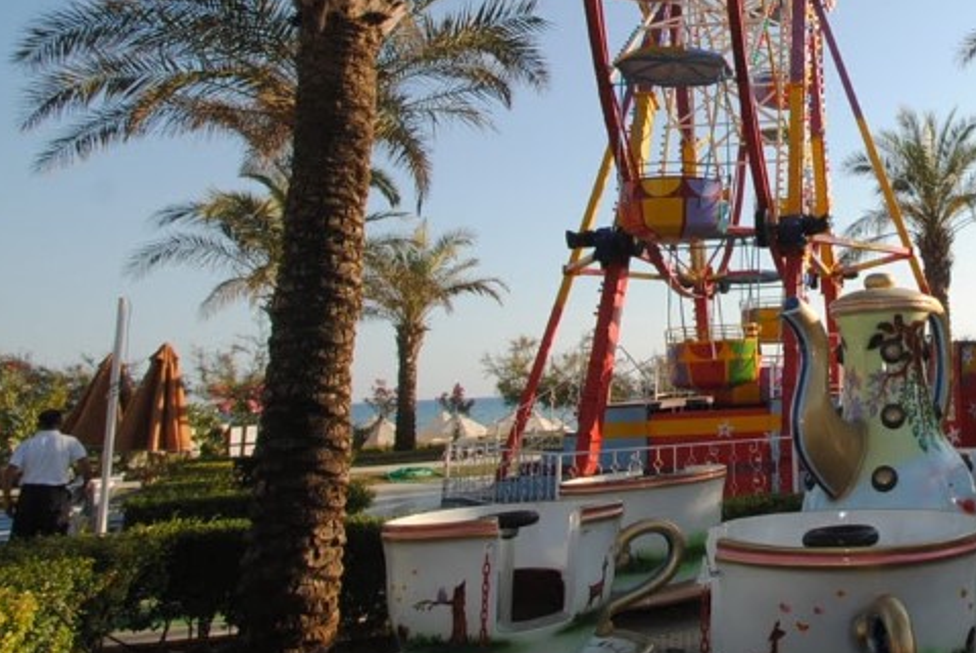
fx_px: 977
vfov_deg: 36.1
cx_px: 950
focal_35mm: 36
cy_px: 157
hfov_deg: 45.7
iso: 100
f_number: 8
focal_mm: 10
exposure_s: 1/200
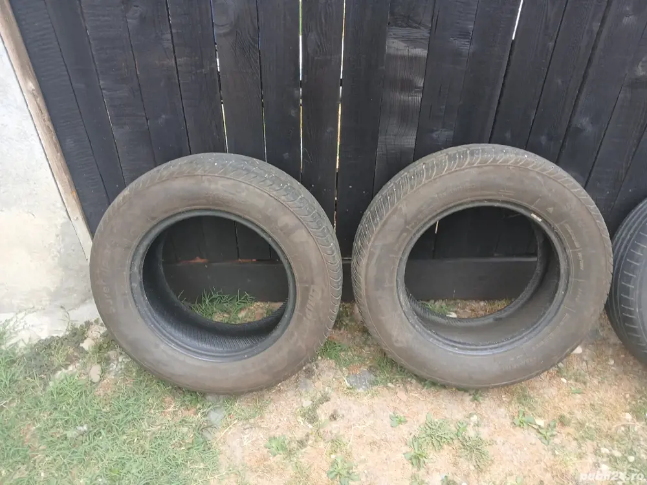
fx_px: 486
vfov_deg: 53.1
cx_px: 324
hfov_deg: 67.3
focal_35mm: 26
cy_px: 242
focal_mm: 3.98
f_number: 1.8
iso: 50
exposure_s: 1/60
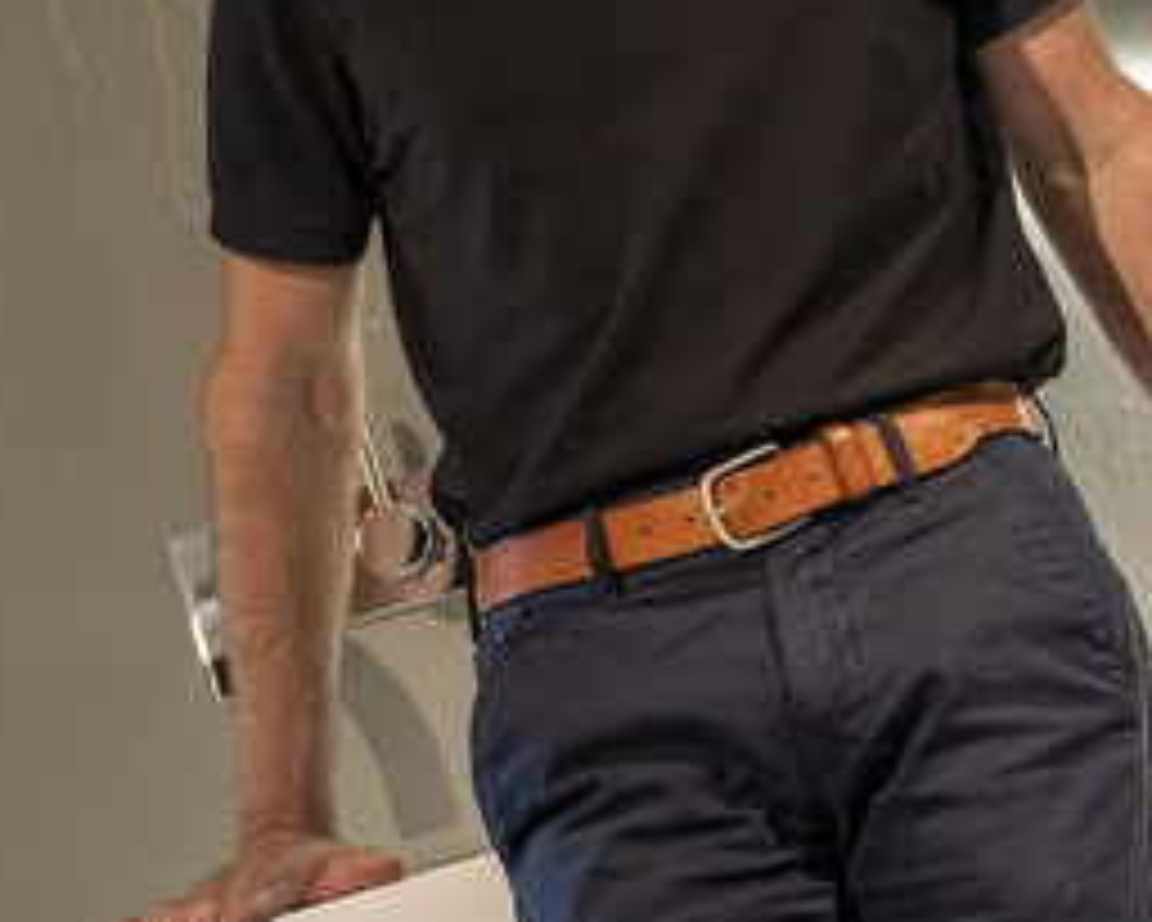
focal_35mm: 160
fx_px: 5457
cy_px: 245
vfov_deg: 9.6
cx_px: 814
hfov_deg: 12.0
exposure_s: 1/80
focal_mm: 50
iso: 400
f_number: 3.5
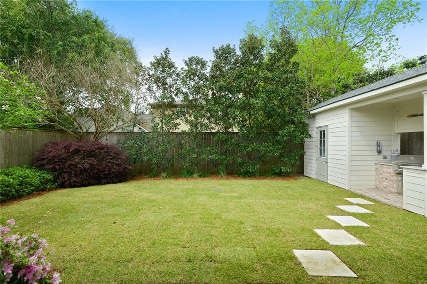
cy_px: 142
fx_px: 190
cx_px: 214
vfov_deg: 73.7
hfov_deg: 96.8
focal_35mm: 16
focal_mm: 16
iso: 800
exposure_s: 1/640
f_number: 11
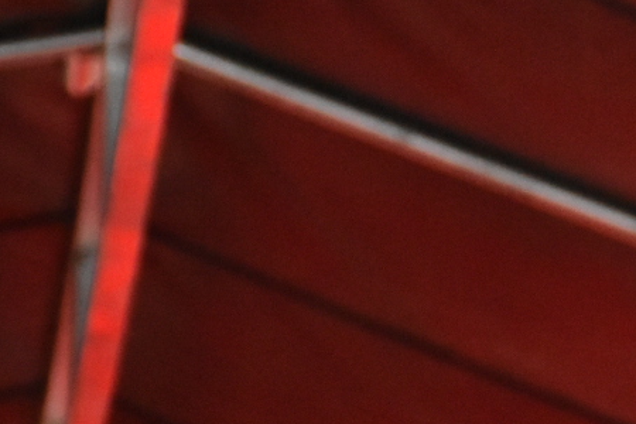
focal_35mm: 335
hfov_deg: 6.1
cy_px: 435
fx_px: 5918
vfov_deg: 4.1
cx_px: 1006
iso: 3200
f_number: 5
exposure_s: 1/100
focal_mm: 62
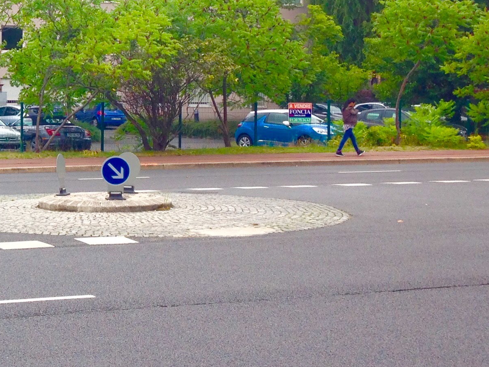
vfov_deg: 16.3
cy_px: 85
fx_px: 1272
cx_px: -74
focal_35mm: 90
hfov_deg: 20.6
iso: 50
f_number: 2.4
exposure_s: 1/347
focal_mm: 4.12
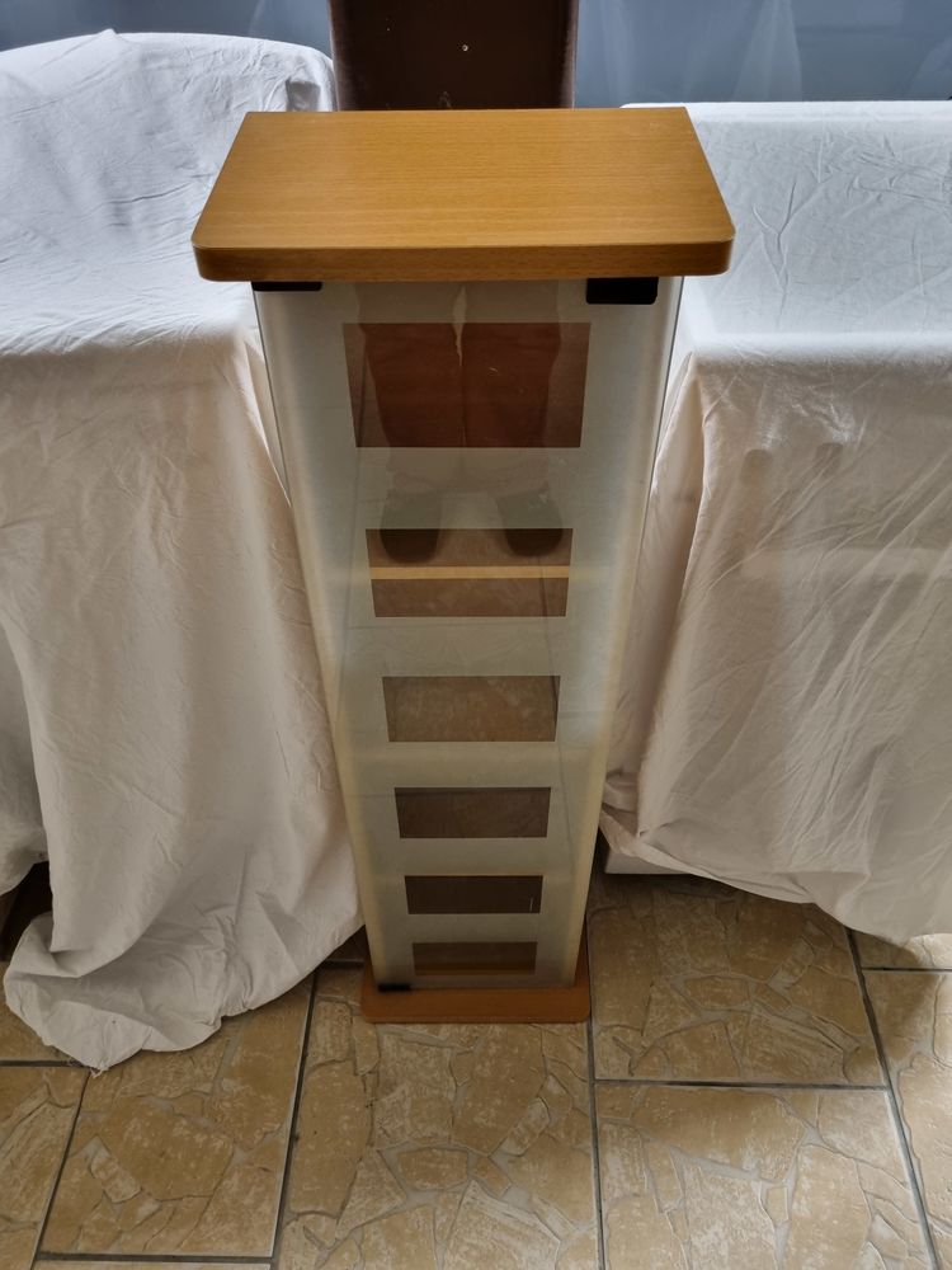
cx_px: 476
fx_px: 953
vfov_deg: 67.3
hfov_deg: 53.1
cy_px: 635
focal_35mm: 26
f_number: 1.8
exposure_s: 1/50
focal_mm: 5.4
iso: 320
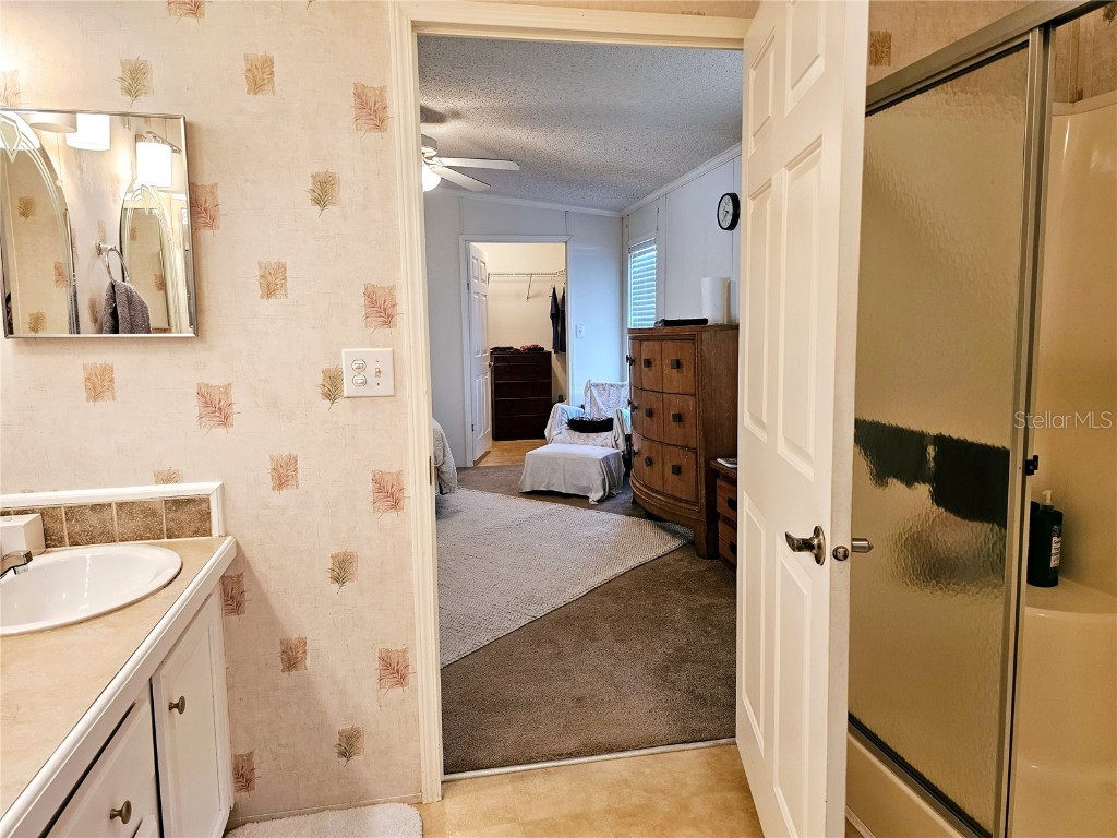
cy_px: 419
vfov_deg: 58.9
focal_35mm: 23
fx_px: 742
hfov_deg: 73.9
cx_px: 558
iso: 160
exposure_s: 1/120
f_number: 1.7
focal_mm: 6.3
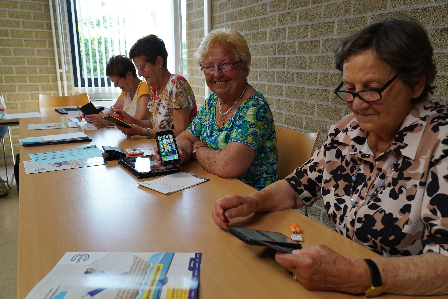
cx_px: 224
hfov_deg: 67.4
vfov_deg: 48.0
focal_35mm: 27
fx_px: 336
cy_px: 150
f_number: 5.6
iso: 800
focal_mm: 27
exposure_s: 1/125
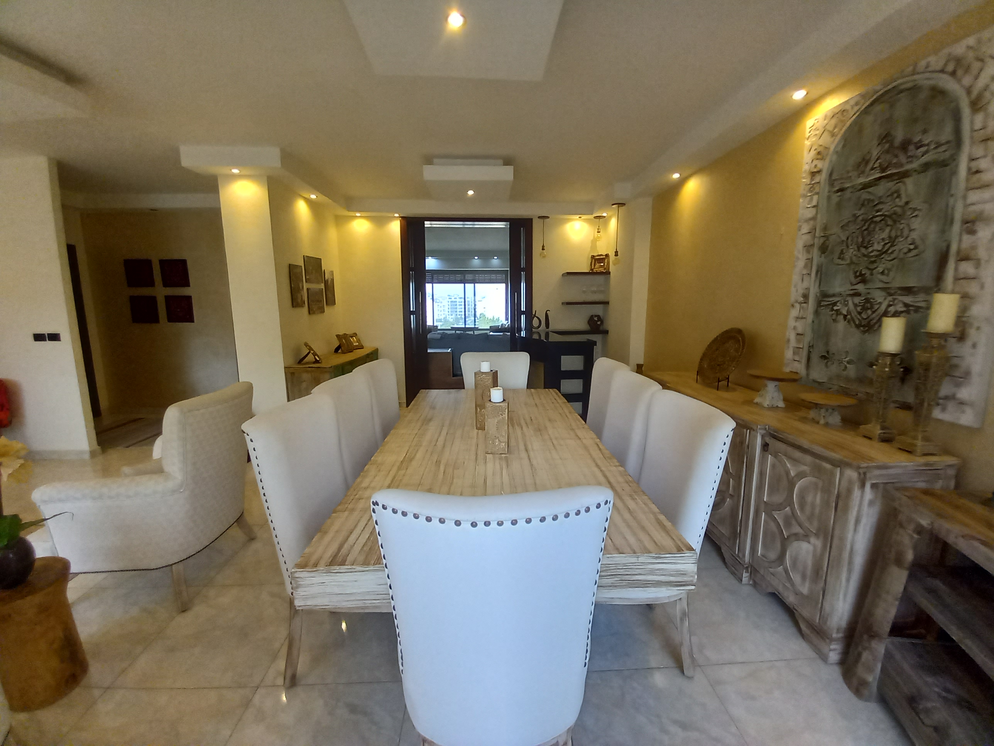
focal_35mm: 13
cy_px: 373
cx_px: 497
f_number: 2.2
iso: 125
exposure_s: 1/60
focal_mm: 1.13
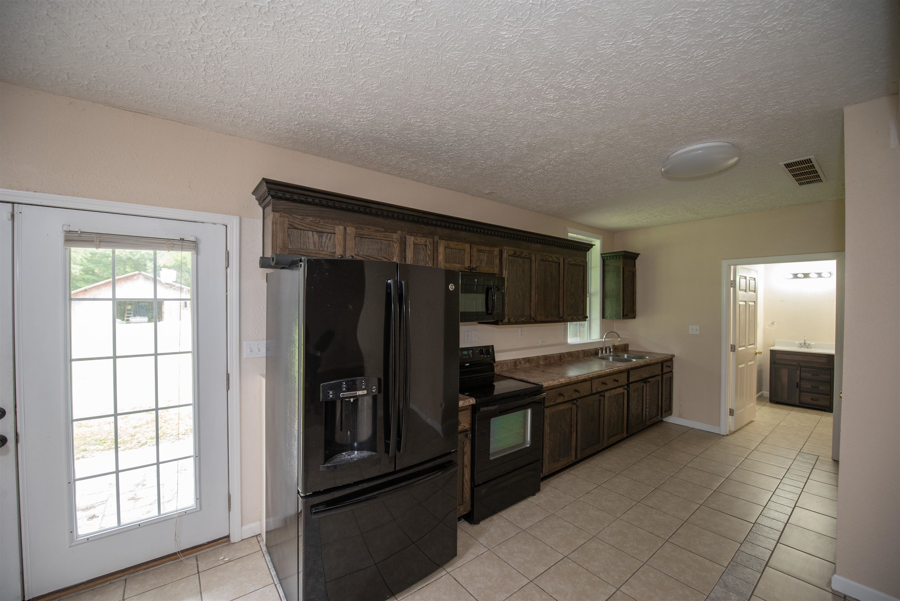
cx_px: 450
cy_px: 300
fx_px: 350
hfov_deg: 104.2
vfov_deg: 81.2
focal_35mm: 14
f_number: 3.2
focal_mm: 14
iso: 560
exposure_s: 1/60
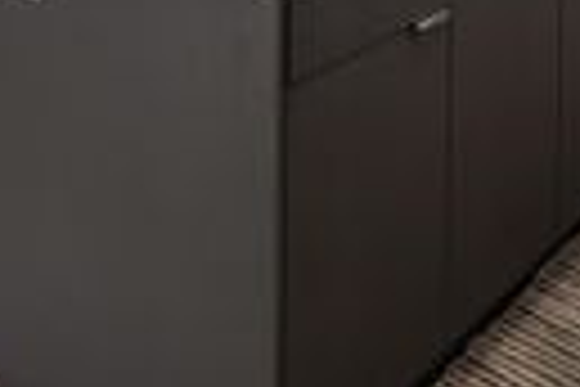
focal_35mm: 62
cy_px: -358
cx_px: 225
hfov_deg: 32.3
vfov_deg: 17.0
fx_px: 999
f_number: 9
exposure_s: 1/30
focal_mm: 16
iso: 400
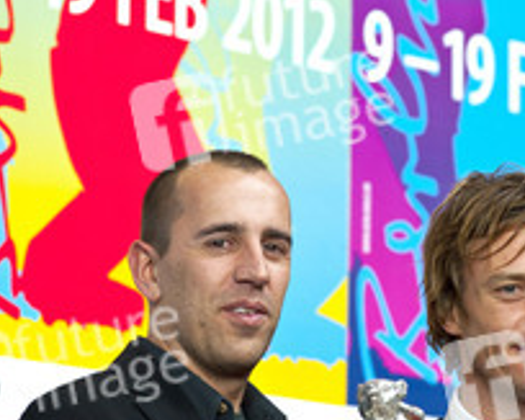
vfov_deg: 6.2
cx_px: 337
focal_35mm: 248
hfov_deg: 7.8
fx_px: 3852
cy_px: 240
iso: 1600
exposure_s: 1/200
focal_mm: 135
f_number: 5
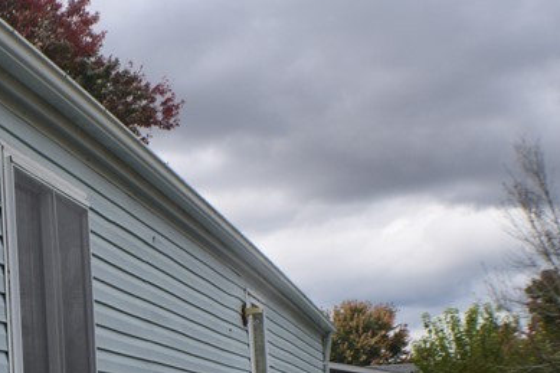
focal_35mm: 121
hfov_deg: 16.4
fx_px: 1887
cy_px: 441
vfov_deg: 11.1
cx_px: -56
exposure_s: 1/320
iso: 400
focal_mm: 29
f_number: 10
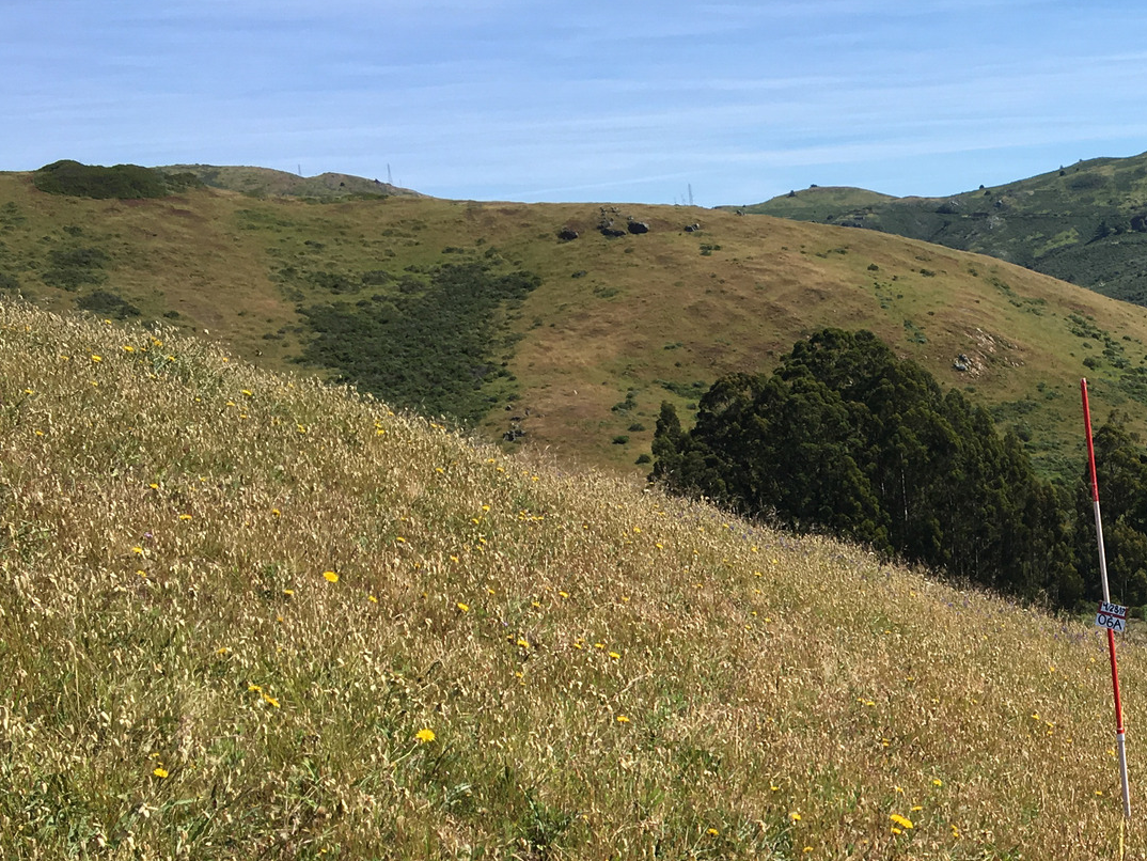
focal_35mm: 54
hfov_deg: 33.4
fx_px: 1790
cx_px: 1067
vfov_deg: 26.0
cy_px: 797
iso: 25
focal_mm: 4.15
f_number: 2.2
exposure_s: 1/1500
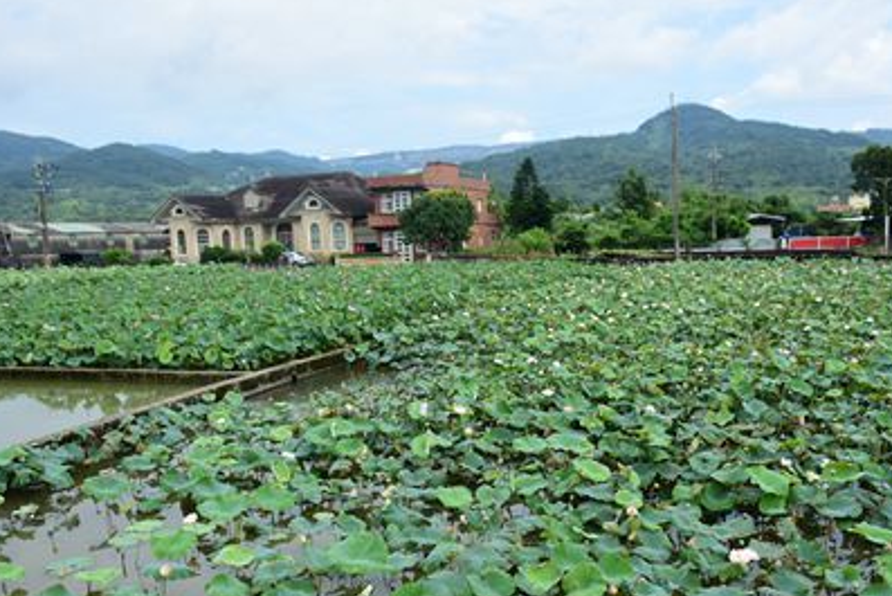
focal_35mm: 34
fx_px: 843
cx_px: 479
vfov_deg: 38.7
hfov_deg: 55.7
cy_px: 360
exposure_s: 1/500
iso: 100
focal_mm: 18
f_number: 5
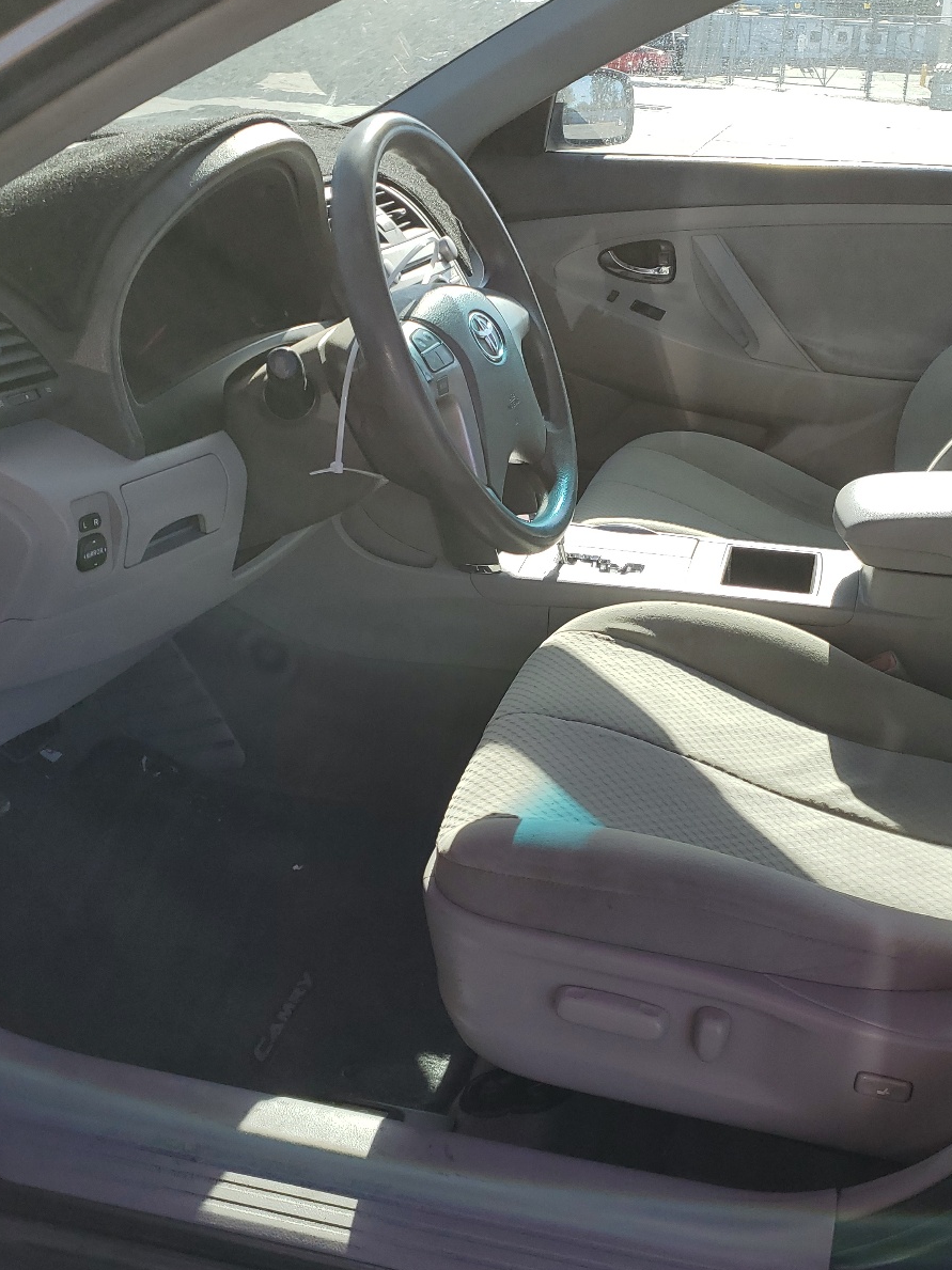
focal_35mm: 35
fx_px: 1284
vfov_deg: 52.6
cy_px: 633
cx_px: 589
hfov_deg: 40.4
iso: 50
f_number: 1.5
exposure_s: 1/1250
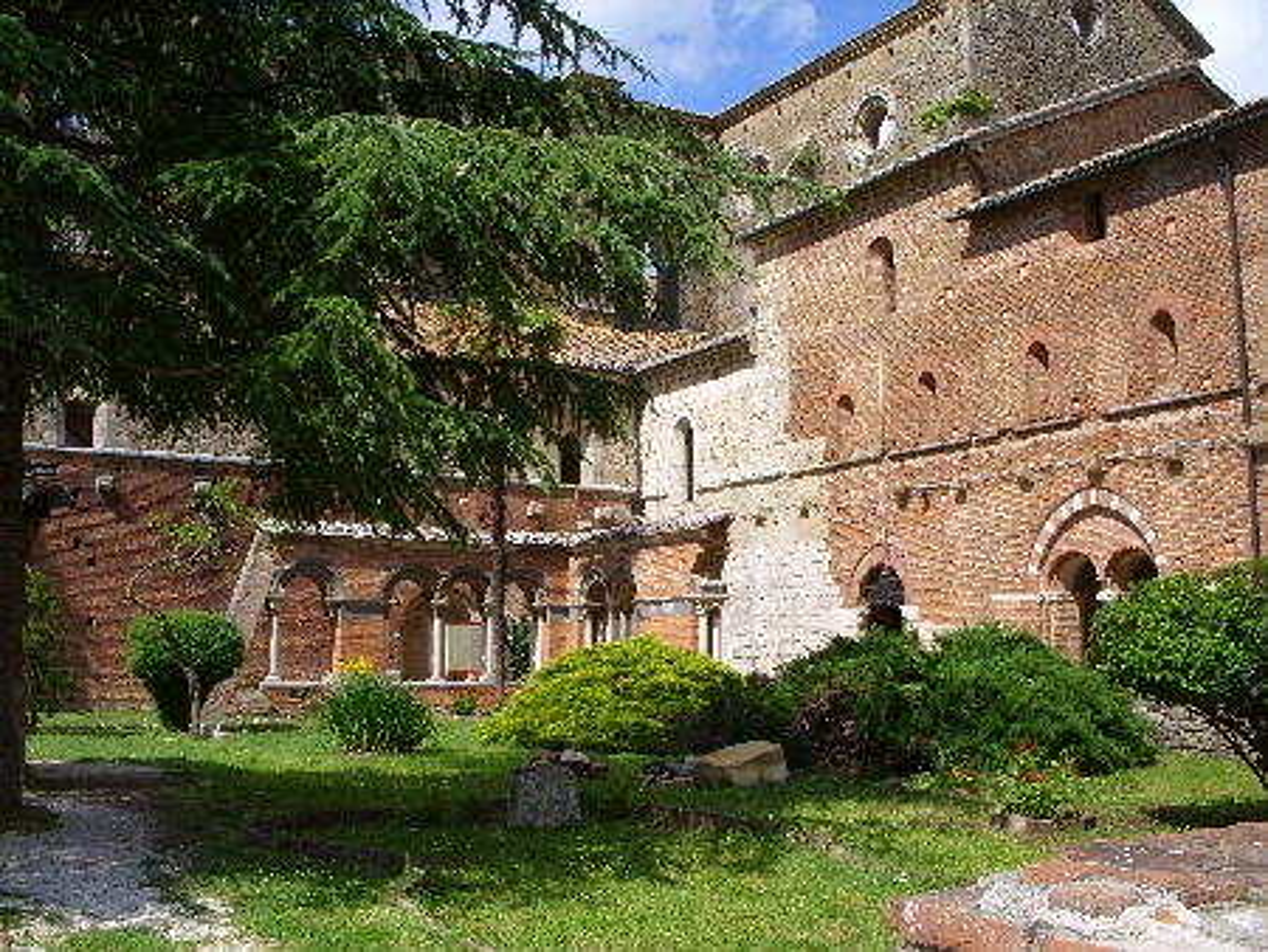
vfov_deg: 37.8
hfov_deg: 49.0
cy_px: 476
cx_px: 634
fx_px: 1393
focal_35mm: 38
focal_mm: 7.8
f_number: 5.7
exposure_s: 1/369
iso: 50
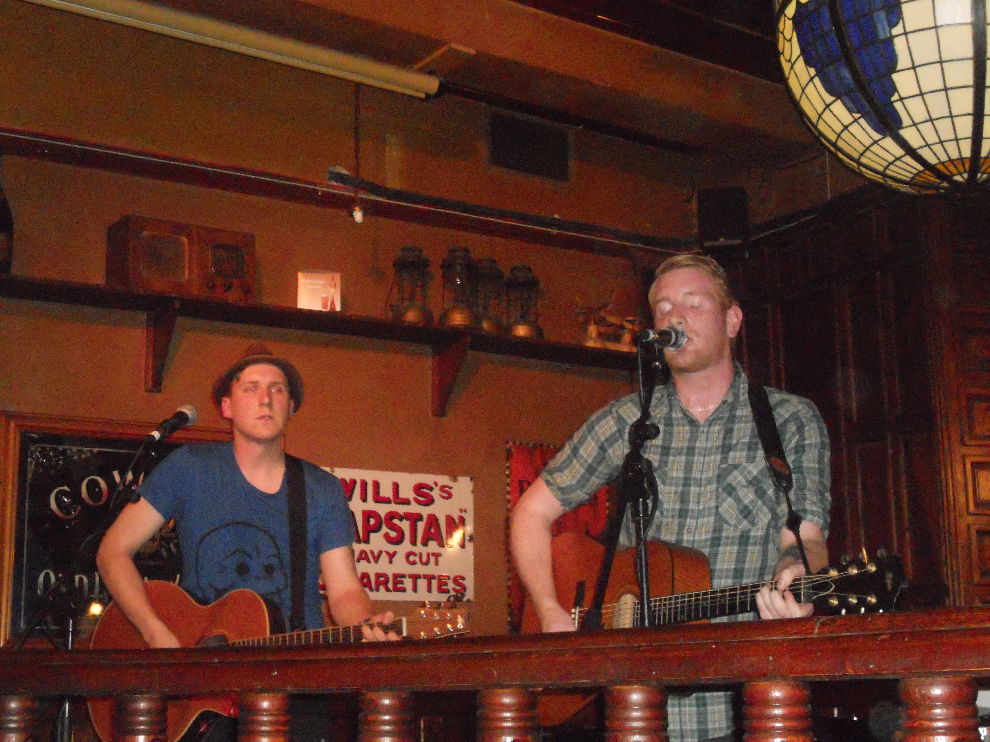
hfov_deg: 35.5
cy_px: 371
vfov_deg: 27.0
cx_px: 495
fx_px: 1544
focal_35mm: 54
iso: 1600
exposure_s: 1/30
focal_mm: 9.8
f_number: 4.8
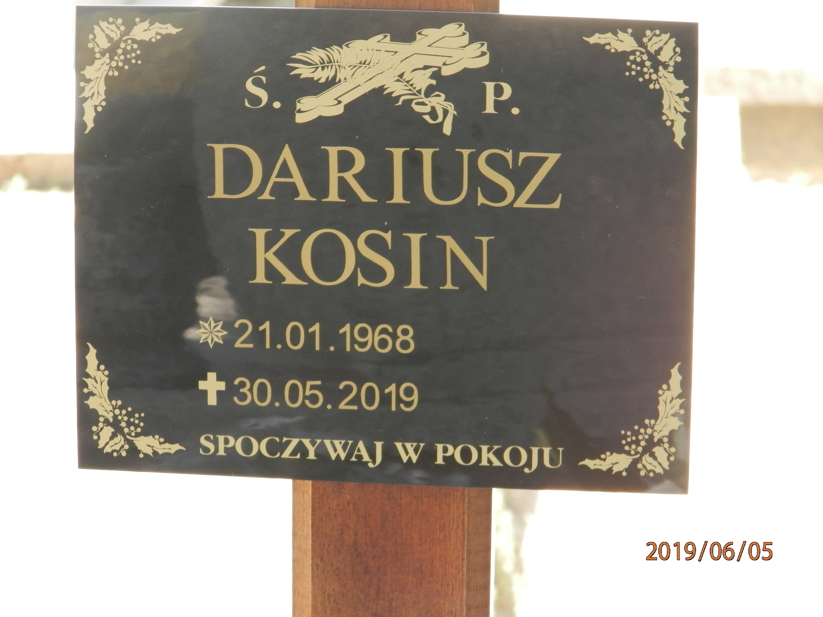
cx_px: 412
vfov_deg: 8.2
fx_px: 4280
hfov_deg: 11.0
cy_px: 308
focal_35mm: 180
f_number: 5.1
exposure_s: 1/50
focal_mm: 32.1
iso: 200
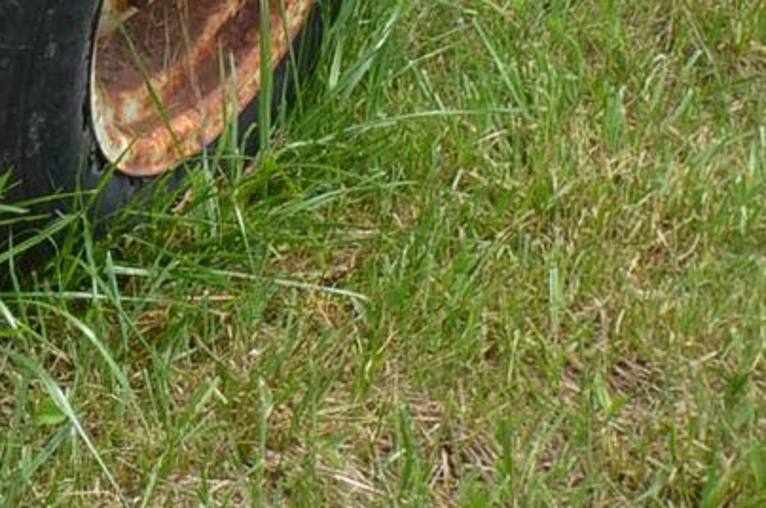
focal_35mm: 140
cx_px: -343
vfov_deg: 9.1
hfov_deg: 13.9
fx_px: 2974
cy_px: -539
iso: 140
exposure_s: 1/250
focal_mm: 22
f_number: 8
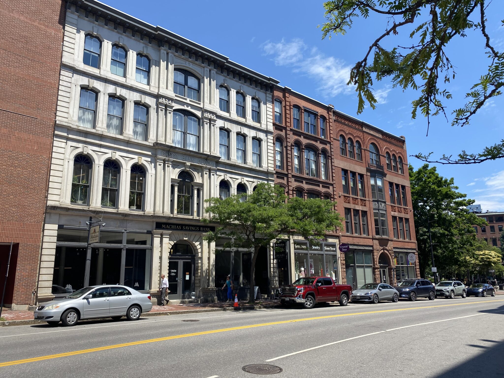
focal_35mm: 26
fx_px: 379
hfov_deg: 67.3
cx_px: 252
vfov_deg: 53.1
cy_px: 189
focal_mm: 4.25
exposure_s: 1/2222
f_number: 1.8
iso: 32
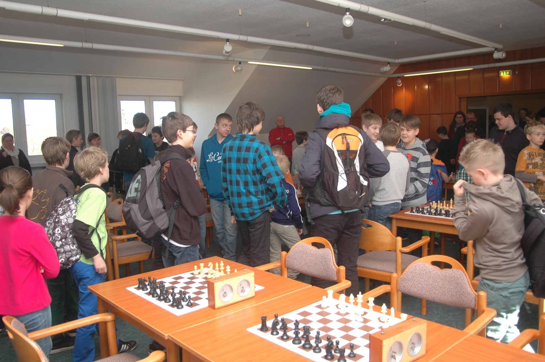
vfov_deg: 43.5
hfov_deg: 62.0
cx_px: 272
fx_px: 454
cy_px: 181
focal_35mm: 30
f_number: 4
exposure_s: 1/60
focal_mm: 20
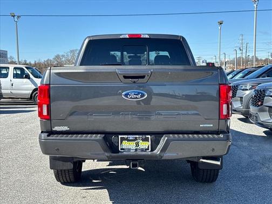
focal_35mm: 48
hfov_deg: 39.7
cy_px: 102
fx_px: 377
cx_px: 136
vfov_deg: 30.3
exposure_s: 1/1818
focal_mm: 6.76
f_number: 1.78
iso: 64
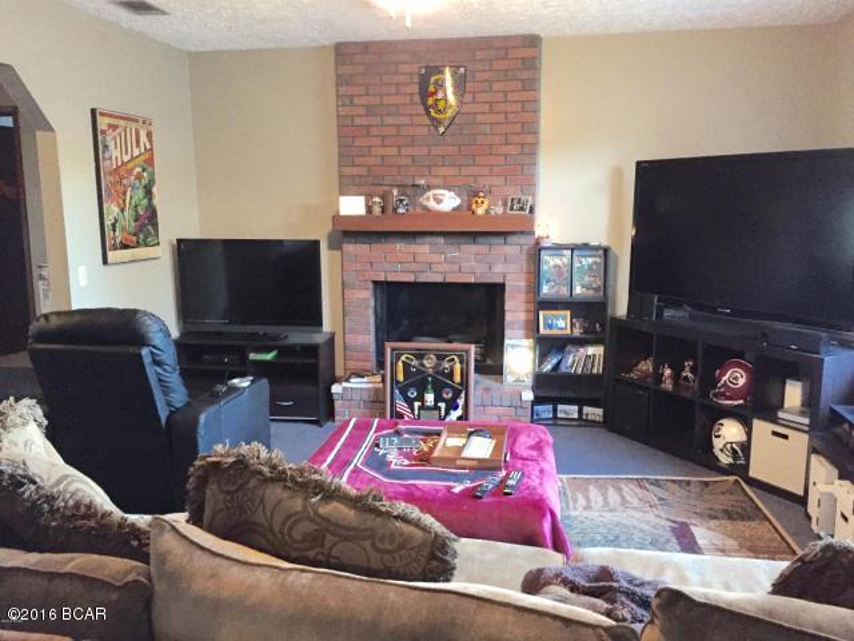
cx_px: 427
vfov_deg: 48.2
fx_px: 715
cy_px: 320
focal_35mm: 29
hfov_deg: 61.7
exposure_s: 1/15
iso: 500
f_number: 2.2
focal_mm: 4.15
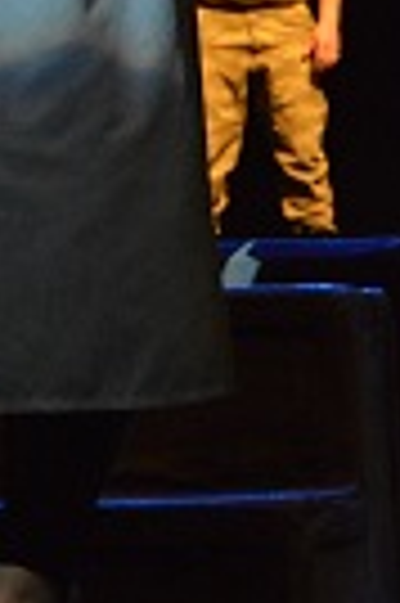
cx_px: -400
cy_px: -164
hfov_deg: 4.8
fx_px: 4712
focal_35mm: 282
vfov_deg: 7.2
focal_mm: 42
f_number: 4.8
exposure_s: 1/20
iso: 3200
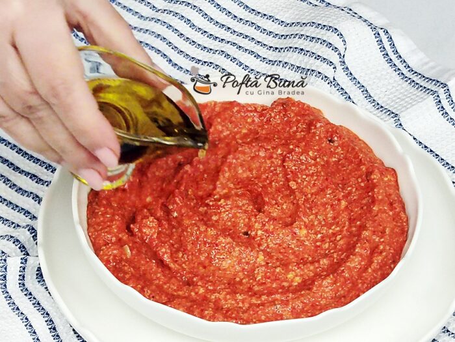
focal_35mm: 157
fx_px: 2064
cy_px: 171
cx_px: 228
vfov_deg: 9.5
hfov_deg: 12.6
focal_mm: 5.25
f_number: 1.75
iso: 388
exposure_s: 1/50
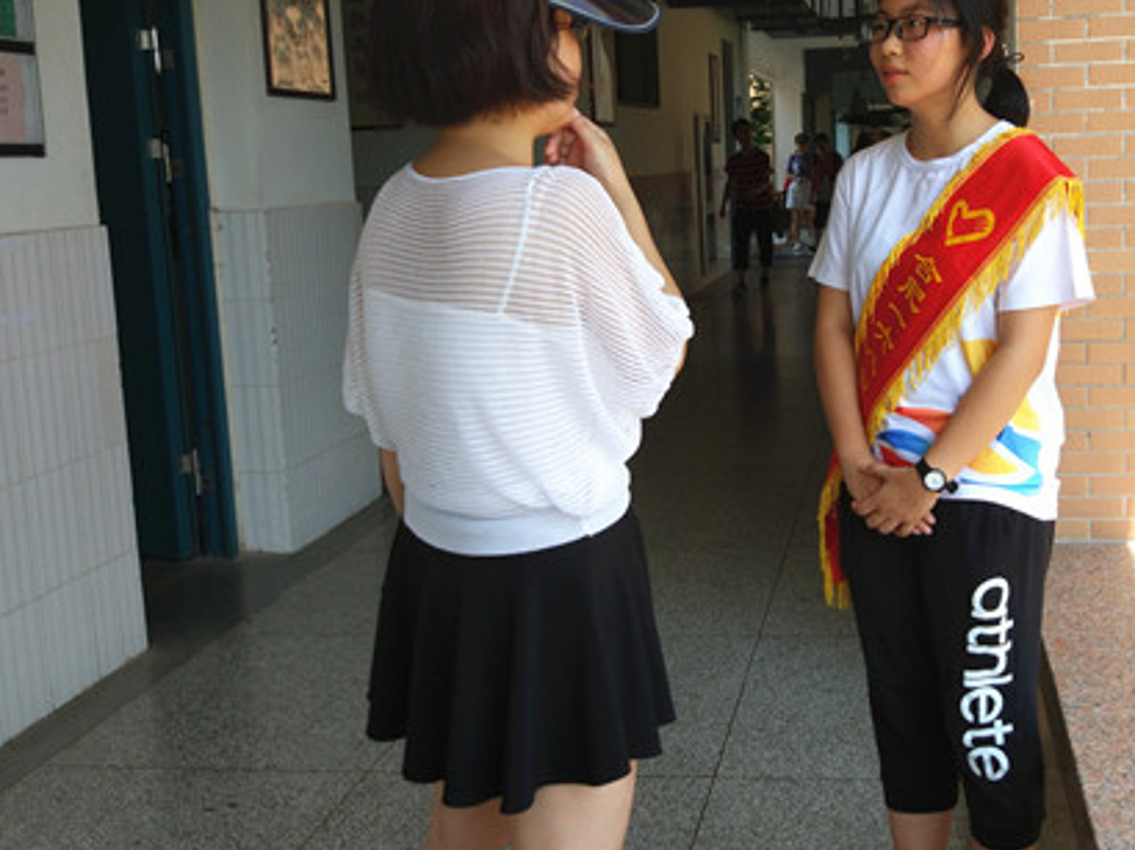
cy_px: 368
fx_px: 1344
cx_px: 739
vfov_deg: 35.0
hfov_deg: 45.2
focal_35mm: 41
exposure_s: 1/241
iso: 100
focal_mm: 4.26
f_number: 2
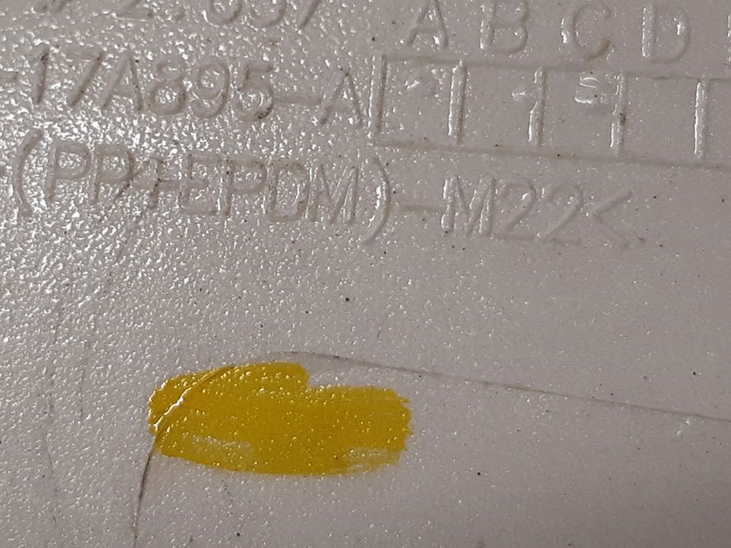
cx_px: 208
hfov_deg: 33.8
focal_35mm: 56
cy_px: 130
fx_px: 1182
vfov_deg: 25.7
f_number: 1.7
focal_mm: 3.93
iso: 80
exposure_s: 1/100
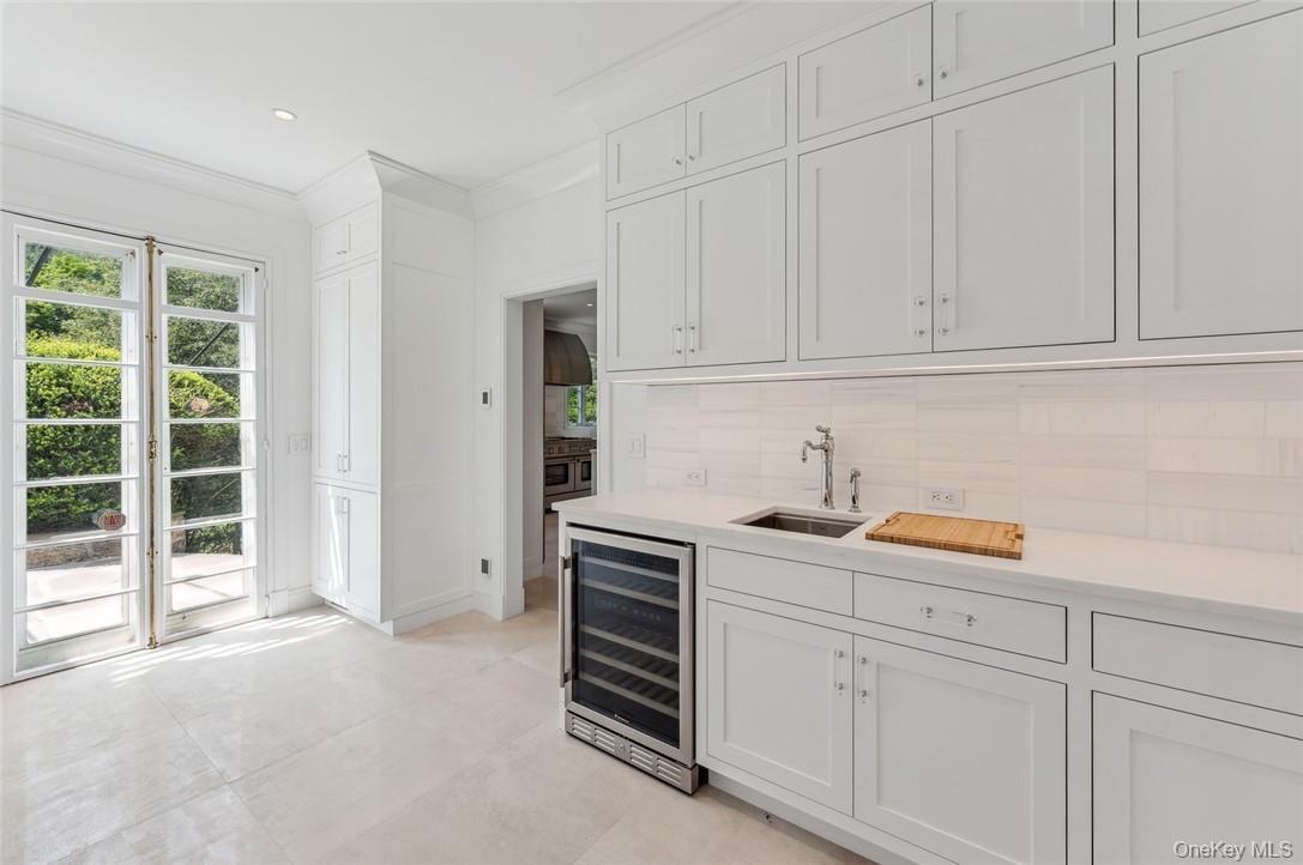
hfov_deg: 104.3
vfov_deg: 81.1
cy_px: 432
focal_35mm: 14
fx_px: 506
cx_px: 652
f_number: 11
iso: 200
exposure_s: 1/25
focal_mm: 14
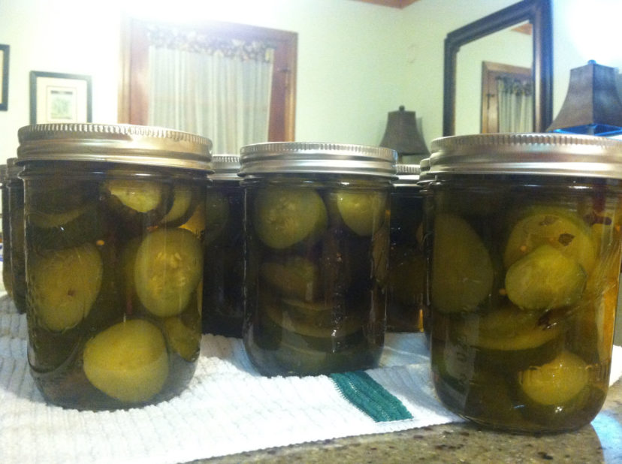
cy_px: 232
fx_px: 628
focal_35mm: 35
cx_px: 311
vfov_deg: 40.6
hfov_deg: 52.7
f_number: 2.8
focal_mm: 3.85
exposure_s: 1/15
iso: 640
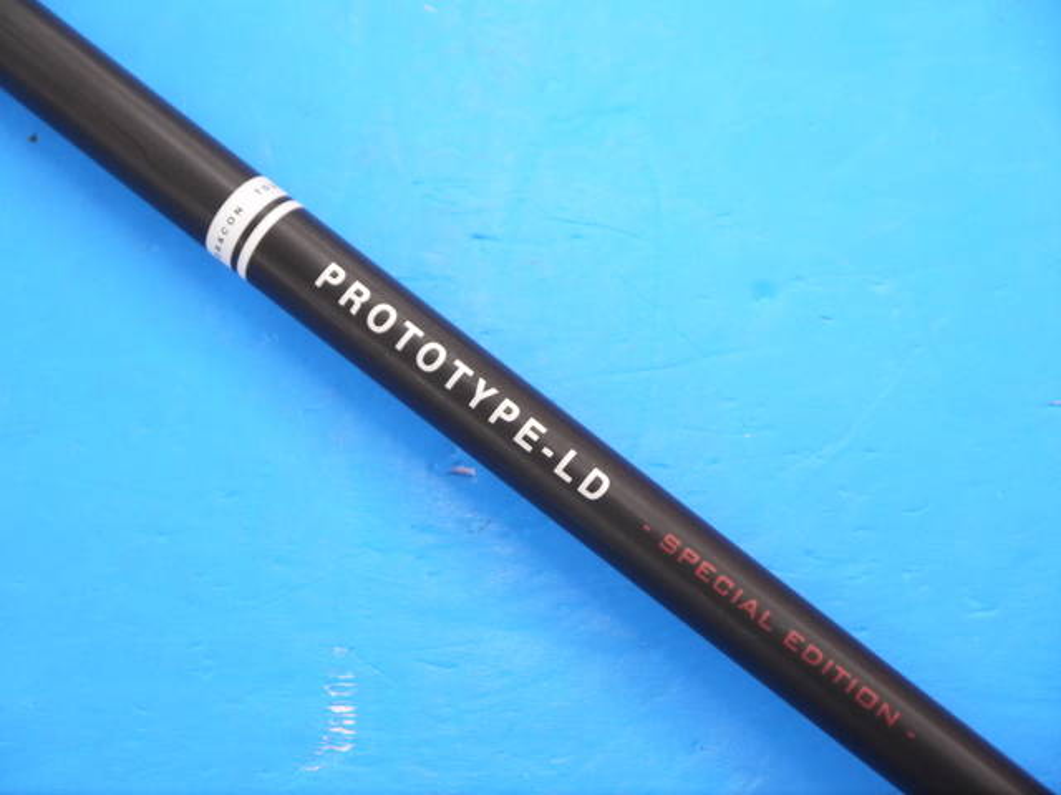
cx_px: 530
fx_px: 2575
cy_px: 398
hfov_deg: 23.3
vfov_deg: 17.6
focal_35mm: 84
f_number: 5.6
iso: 800
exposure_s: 1/80
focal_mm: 42
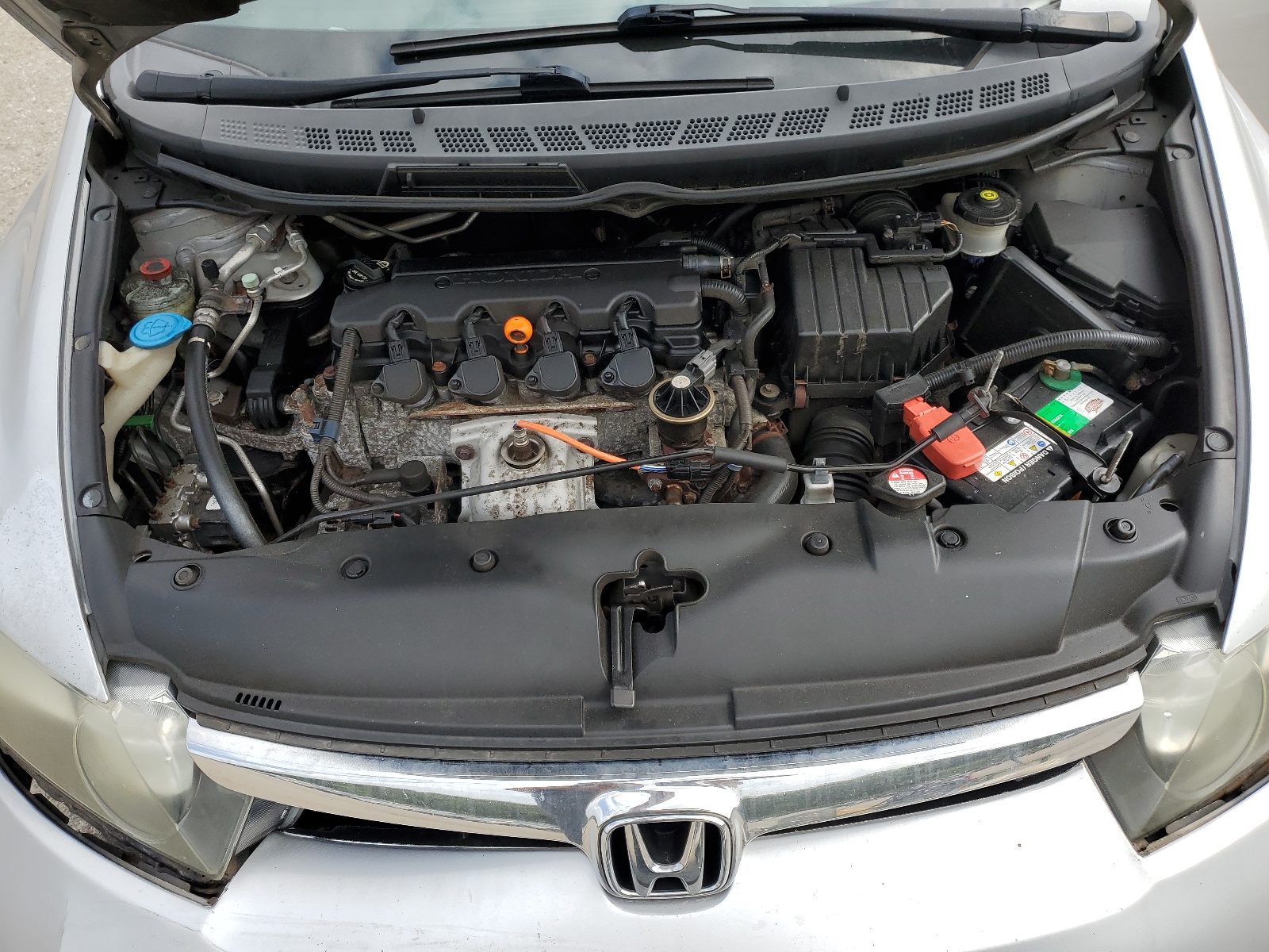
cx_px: 634
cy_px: 476
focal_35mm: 26
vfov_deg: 53.1
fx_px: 953
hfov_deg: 67.3
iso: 50
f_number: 1.5
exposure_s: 1/1429
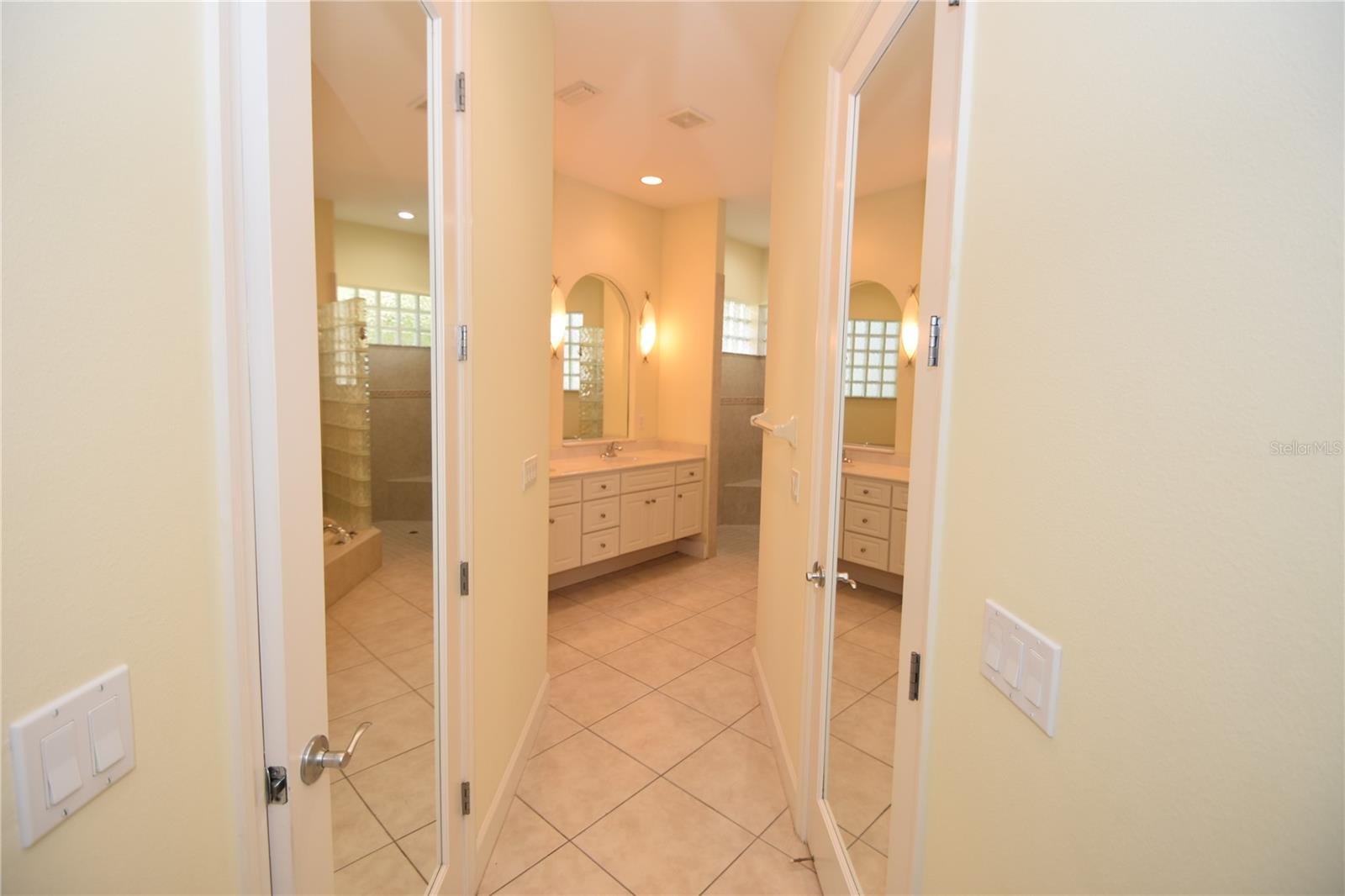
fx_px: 560
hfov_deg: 100.4
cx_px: 672
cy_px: 448
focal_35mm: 15
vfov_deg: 77.3
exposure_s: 1/60
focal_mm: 10
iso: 250
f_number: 4
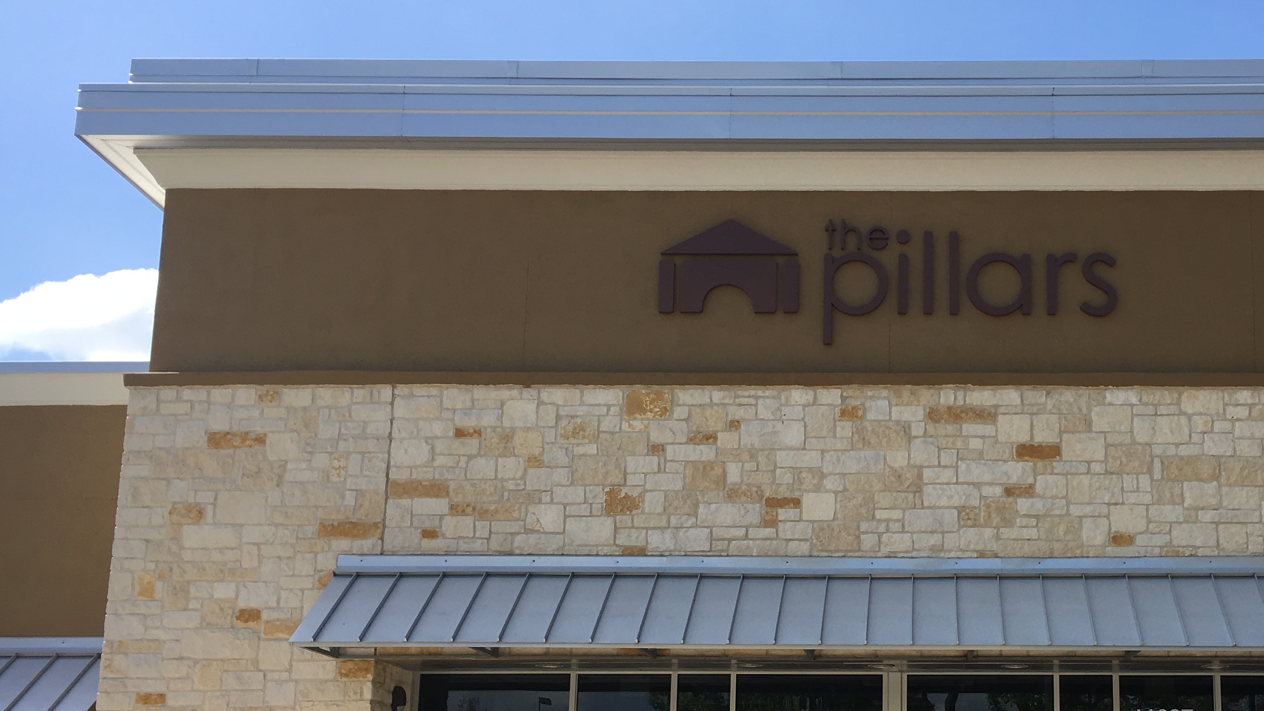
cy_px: 535
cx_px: 913
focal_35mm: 46
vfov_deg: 25.7
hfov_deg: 43.5
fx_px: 1542
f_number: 2.2
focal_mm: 4.15
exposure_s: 1/1304
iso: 25
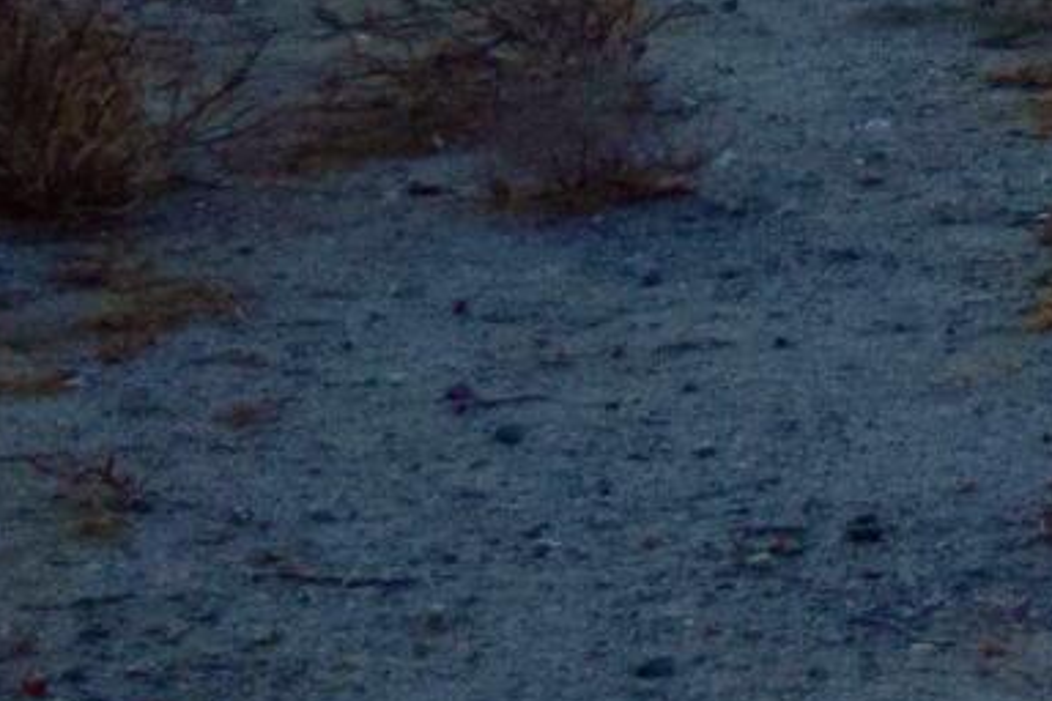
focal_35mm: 328
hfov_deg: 5.8
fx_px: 9584
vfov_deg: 4.0
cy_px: -1648
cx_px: 3159
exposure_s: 1/1000
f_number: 4.2
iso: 800
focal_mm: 28
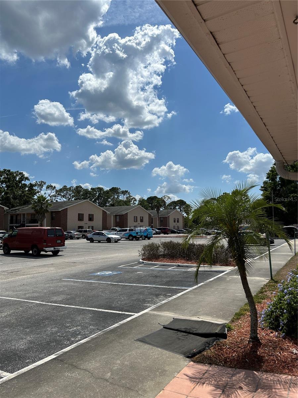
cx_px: 149
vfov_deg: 67.3
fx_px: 298
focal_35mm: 26
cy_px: 199
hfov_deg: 53.1
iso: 50
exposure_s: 1/10309
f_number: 1.5
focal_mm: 5.7
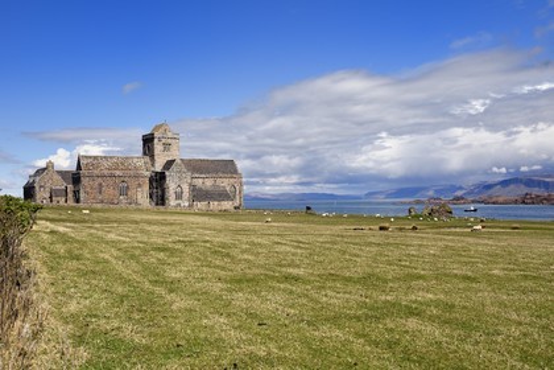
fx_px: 646
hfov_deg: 46.4
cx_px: 277
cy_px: 185
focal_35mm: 42
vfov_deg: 31.9
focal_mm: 42
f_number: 14
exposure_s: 1/320
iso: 200
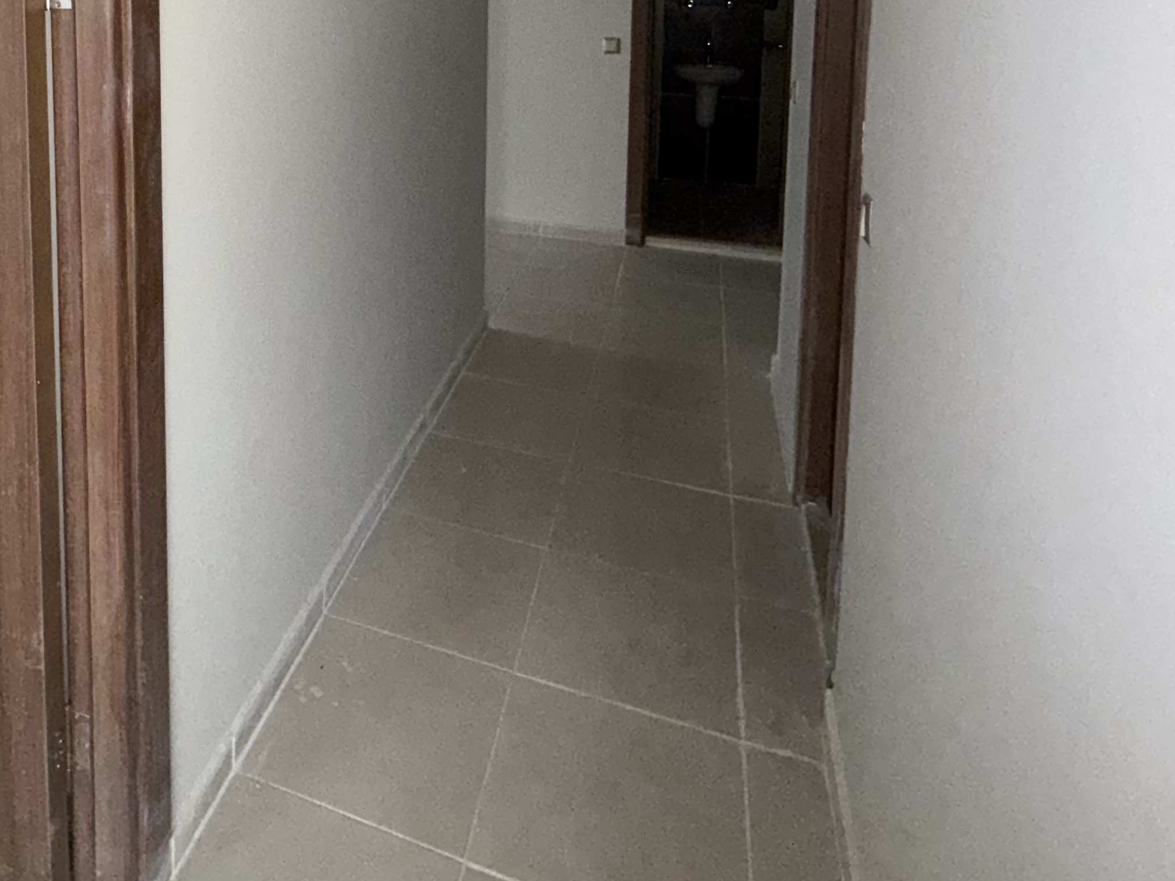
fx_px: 950
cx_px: 325
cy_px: 34
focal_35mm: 28
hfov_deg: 60.7
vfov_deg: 43.8
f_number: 2.2
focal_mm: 2.22
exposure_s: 1/60
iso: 400
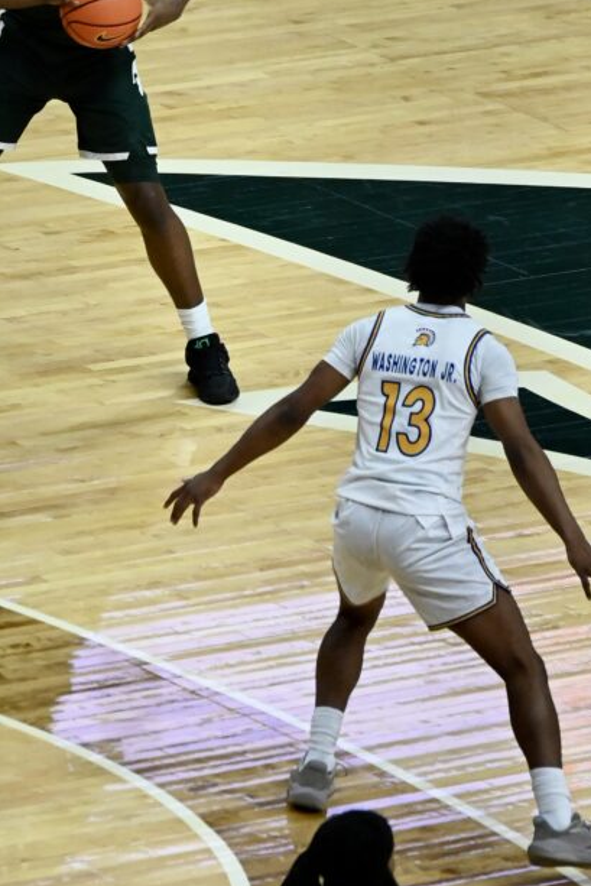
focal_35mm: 334
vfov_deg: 6.2
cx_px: 145
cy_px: 221
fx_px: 8219
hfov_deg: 4.1
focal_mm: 200
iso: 5000
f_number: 6.3
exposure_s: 1/1000
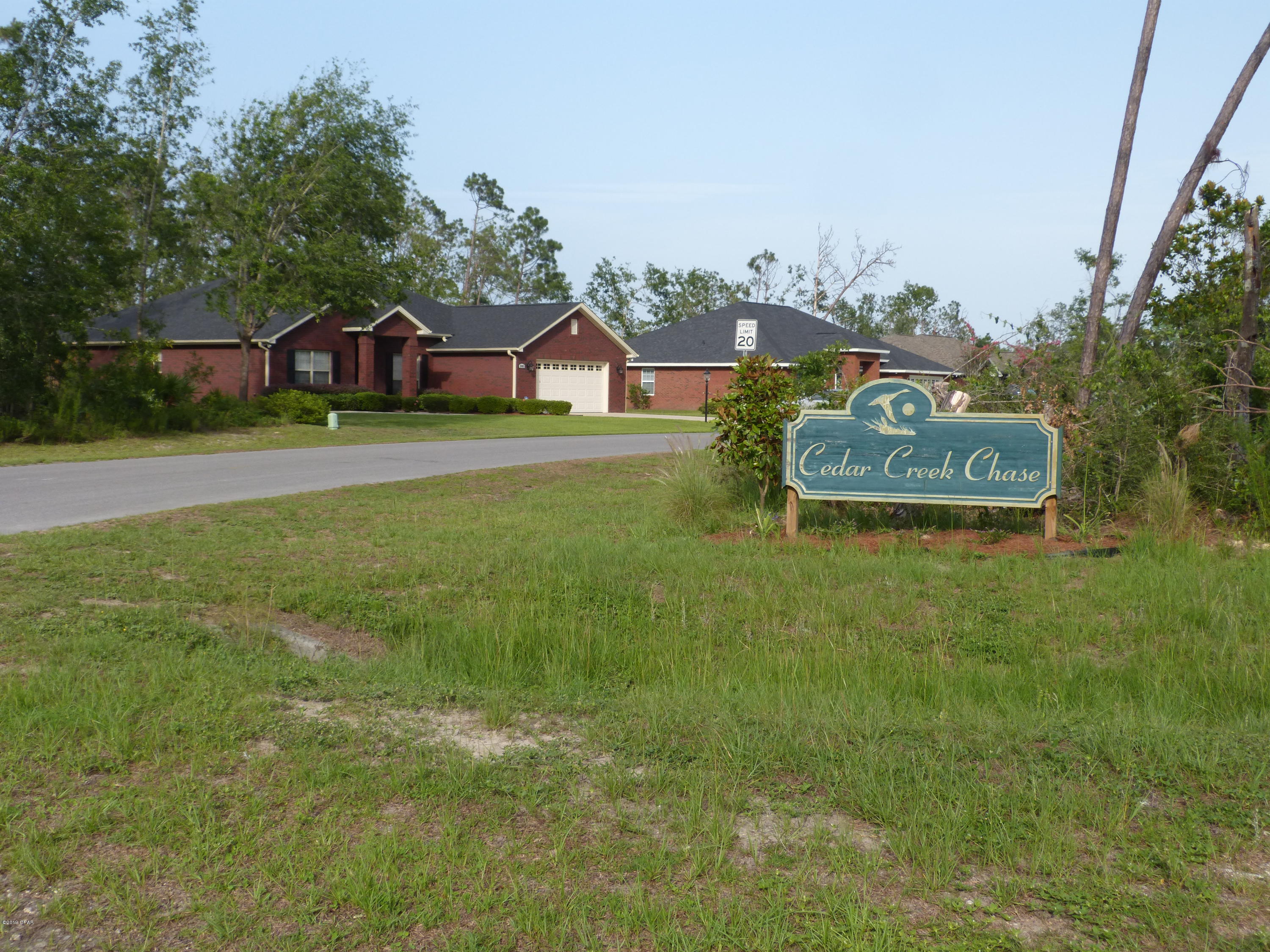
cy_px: 476
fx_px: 1504
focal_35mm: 41
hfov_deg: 45.8
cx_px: 635
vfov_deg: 35.1
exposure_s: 1/200
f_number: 4
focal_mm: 7.3
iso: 100
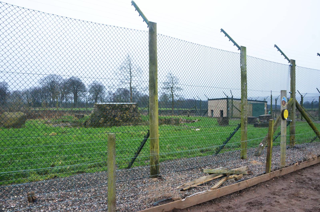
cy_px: 106
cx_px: 160
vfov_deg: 47.7
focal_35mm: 27
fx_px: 240
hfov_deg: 67.5
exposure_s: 1/320
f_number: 9
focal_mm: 18
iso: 2500
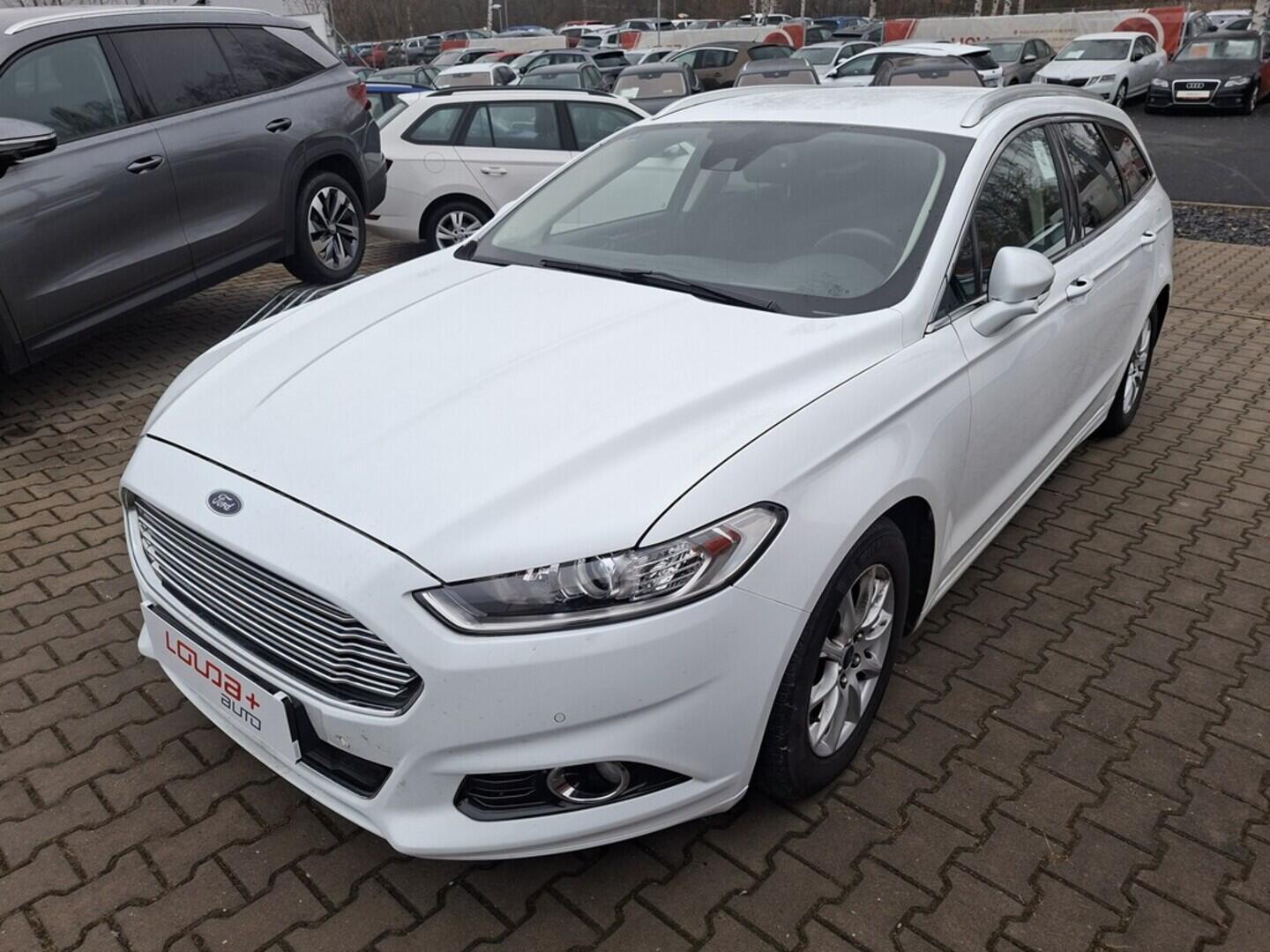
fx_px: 844
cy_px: 476
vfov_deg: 58.9
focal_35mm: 23
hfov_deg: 73.9
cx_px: 635
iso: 50
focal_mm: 5.54
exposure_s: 1/105
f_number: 1.8
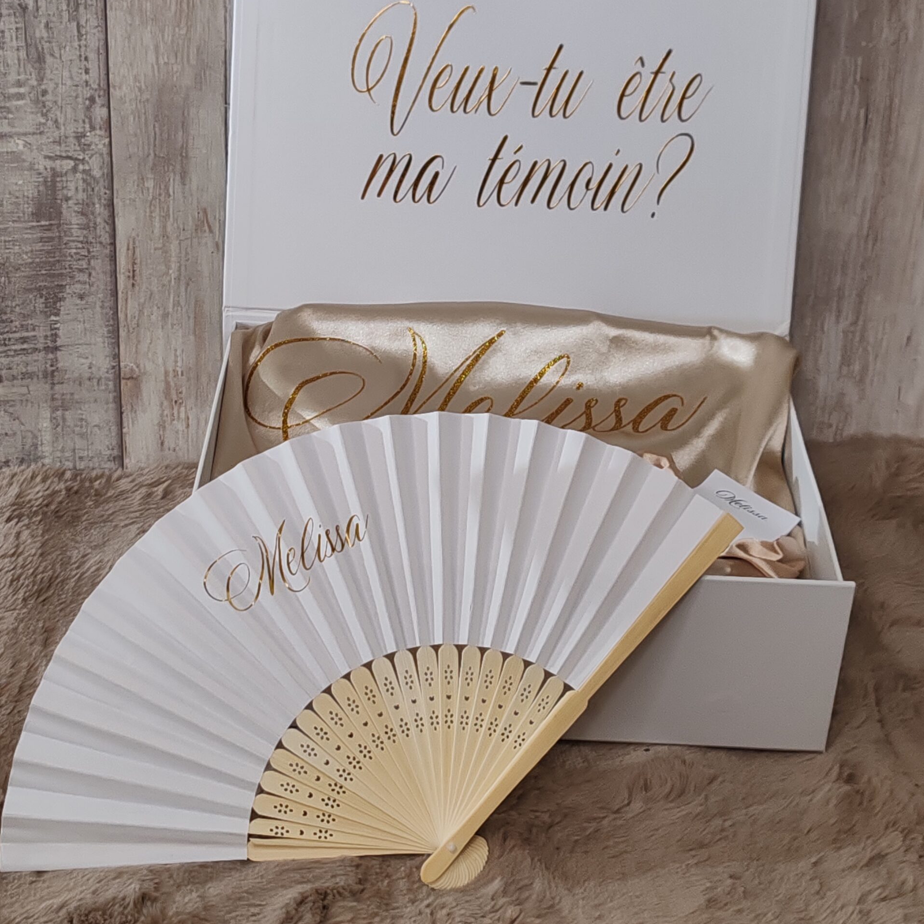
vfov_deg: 26.8
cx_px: 464
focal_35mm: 64
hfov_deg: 26.9
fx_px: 1933
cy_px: 374
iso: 1250
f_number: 1.9
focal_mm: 6.12
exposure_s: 1/100
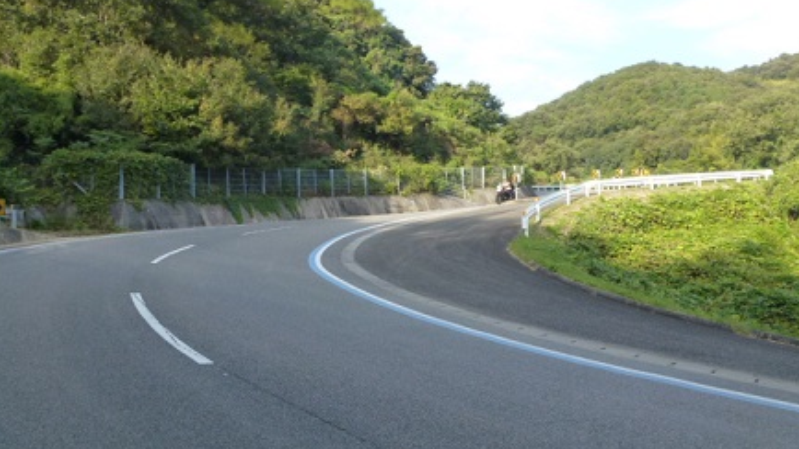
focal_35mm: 27
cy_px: 212
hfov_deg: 69.9
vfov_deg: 42.9
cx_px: 400
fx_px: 572
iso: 160
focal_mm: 4.3
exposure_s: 1/250
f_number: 4
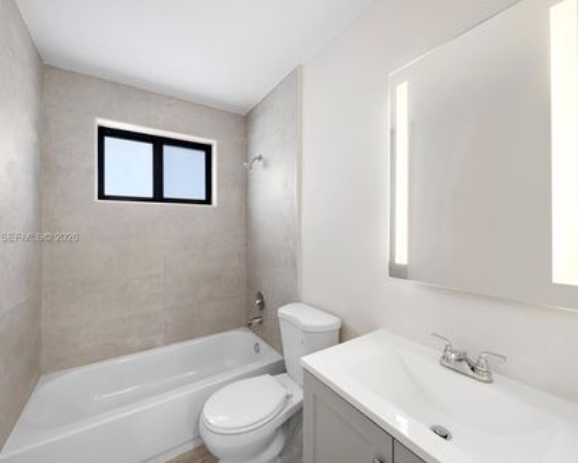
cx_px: 298
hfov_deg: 100.6
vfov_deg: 88.0
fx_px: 240
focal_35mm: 14
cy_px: 238
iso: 200
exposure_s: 1/5
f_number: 9
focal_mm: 12
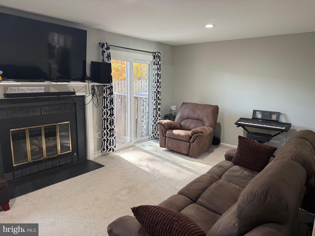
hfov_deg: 71.6
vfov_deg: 56.8
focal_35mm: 24
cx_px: 158
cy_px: 118
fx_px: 218
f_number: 1.78
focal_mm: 6.76
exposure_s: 1/60
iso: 200
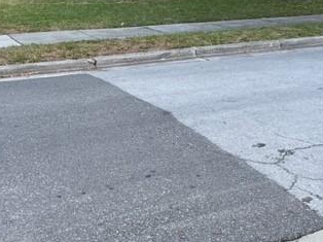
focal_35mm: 53
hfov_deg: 36.1
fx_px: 494
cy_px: 45
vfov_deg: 26.9
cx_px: 139
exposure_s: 1/703
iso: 32
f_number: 1.6
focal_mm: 4.2
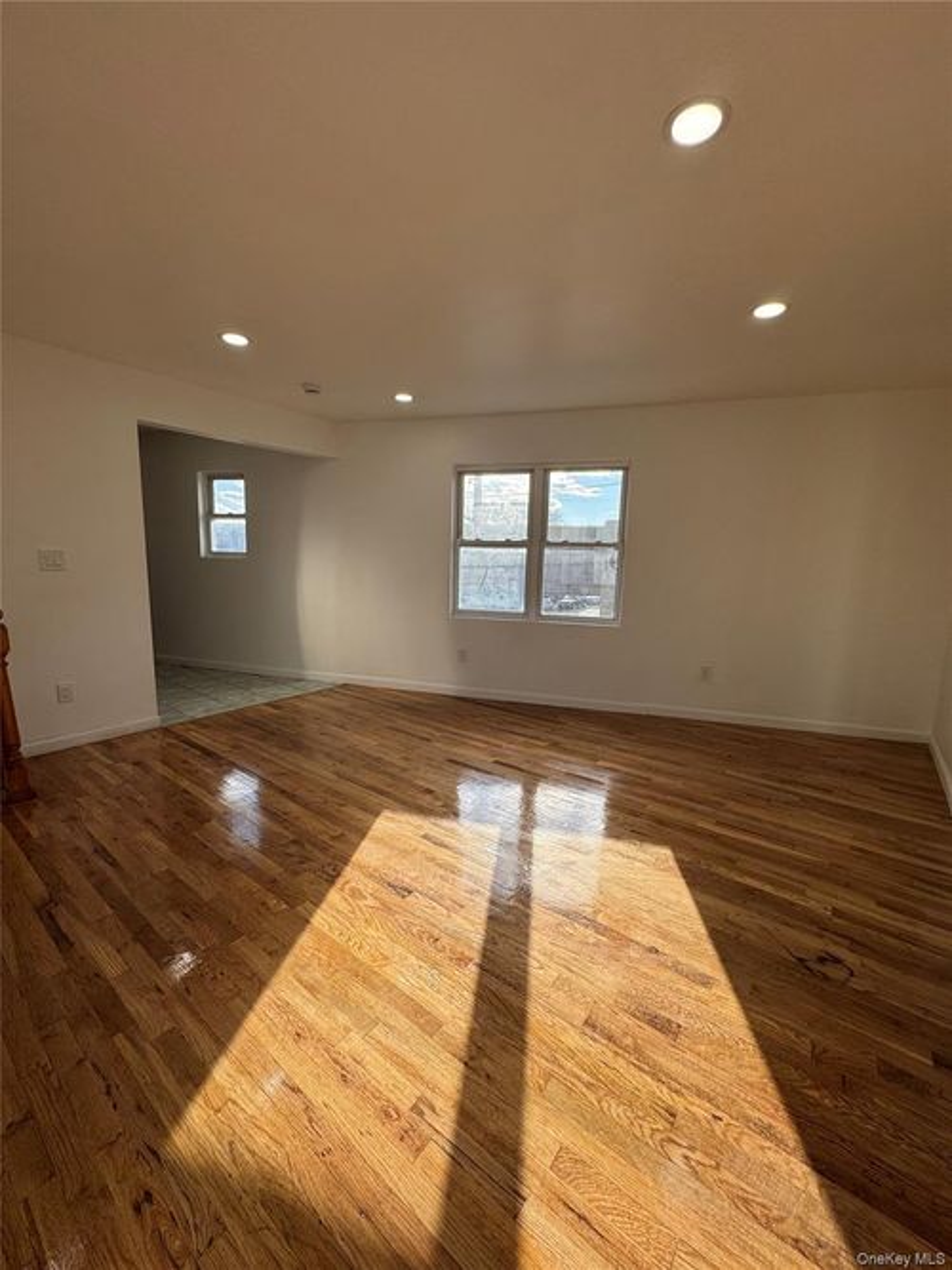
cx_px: 476
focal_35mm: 14
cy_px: 635
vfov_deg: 102.1
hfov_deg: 85.7
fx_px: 514
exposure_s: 1/308
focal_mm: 2.22
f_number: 2.2
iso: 40
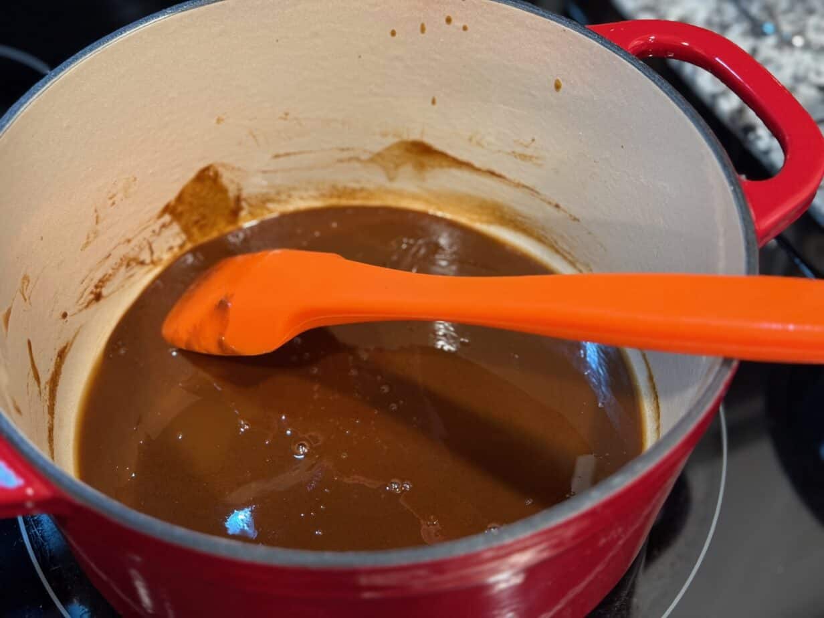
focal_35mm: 48
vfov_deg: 30.3
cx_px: 412
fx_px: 1143
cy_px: 309
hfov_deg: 39.7
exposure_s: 1/40
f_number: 1.78
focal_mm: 6.76
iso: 200
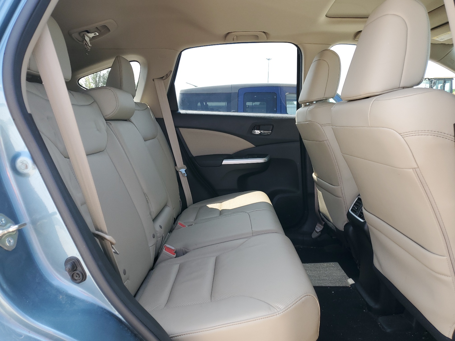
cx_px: 228
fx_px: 342
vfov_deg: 53.1
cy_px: 170
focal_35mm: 26
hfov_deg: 67.3
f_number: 1.5
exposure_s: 1/323
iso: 50
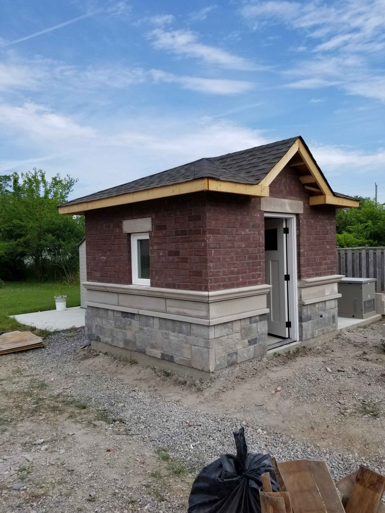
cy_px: 256
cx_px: 192
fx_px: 386
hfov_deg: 53.1
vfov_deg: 67.3
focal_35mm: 26
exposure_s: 1/1952
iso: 50
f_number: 1.7
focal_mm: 4.25
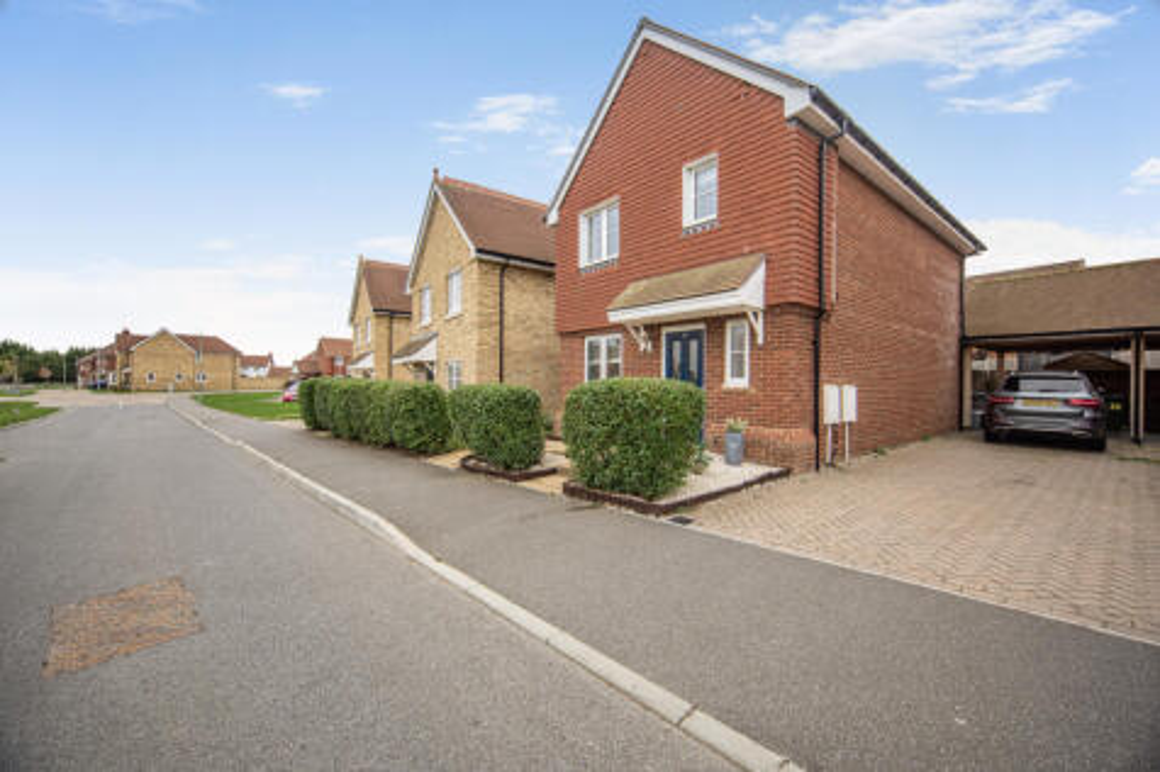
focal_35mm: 18
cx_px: 580
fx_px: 580
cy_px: 386
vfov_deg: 67.3
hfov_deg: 90.0
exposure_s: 1/50
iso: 80
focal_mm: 18
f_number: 5.6
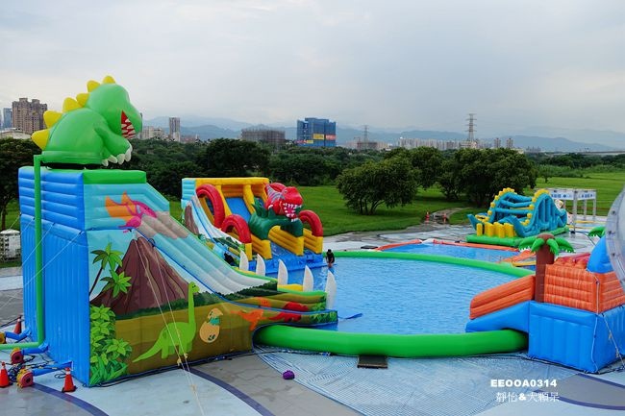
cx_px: 312
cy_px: 208
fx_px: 607
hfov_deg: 54.4
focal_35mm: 35
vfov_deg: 37.8
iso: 125
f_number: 4
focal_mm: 12.81
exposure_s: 1/200
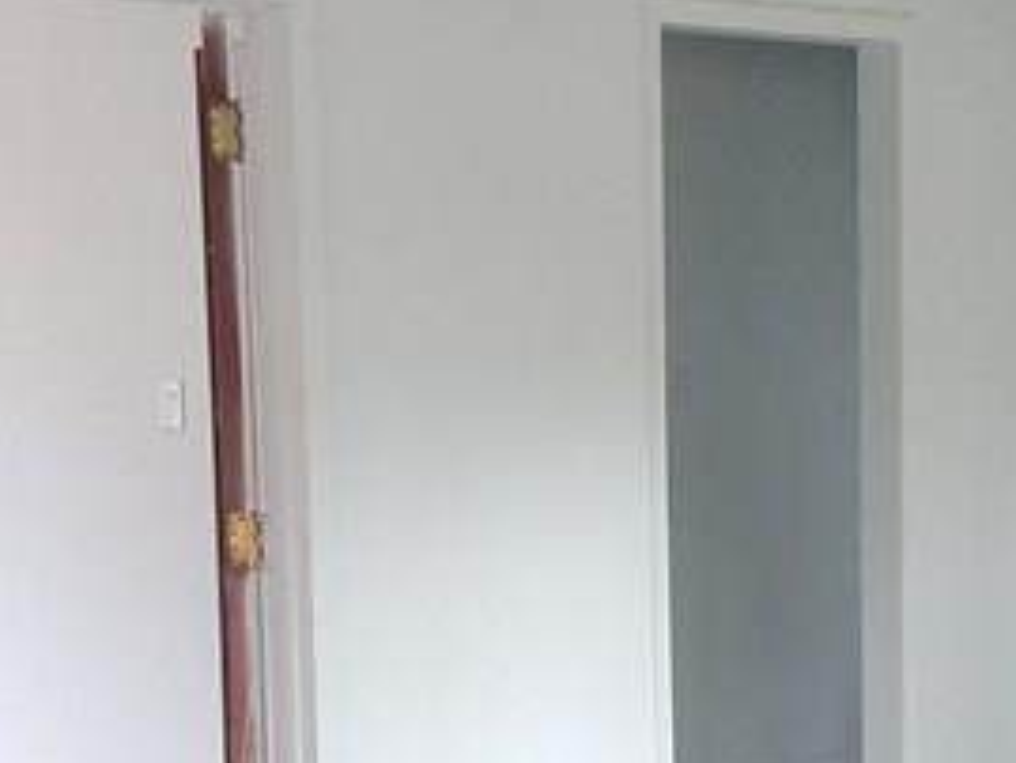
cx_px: 721
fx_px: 2907
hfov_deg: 19.7
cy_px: 536
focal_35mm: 99
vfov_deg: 14.9
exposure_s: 1/60
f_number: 1.7
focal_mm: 4.2
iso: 80
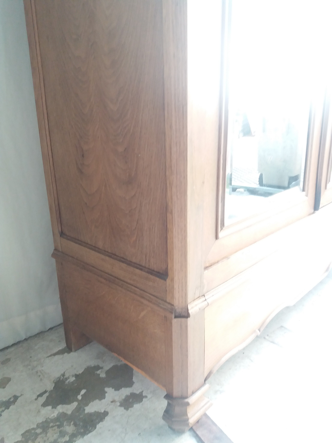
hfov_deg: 49.7
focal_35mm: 28
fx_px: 358
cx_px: 166
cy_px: 222
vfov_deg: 63.4
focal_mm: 3.7
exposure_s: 1/33
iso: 160
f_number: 1.9
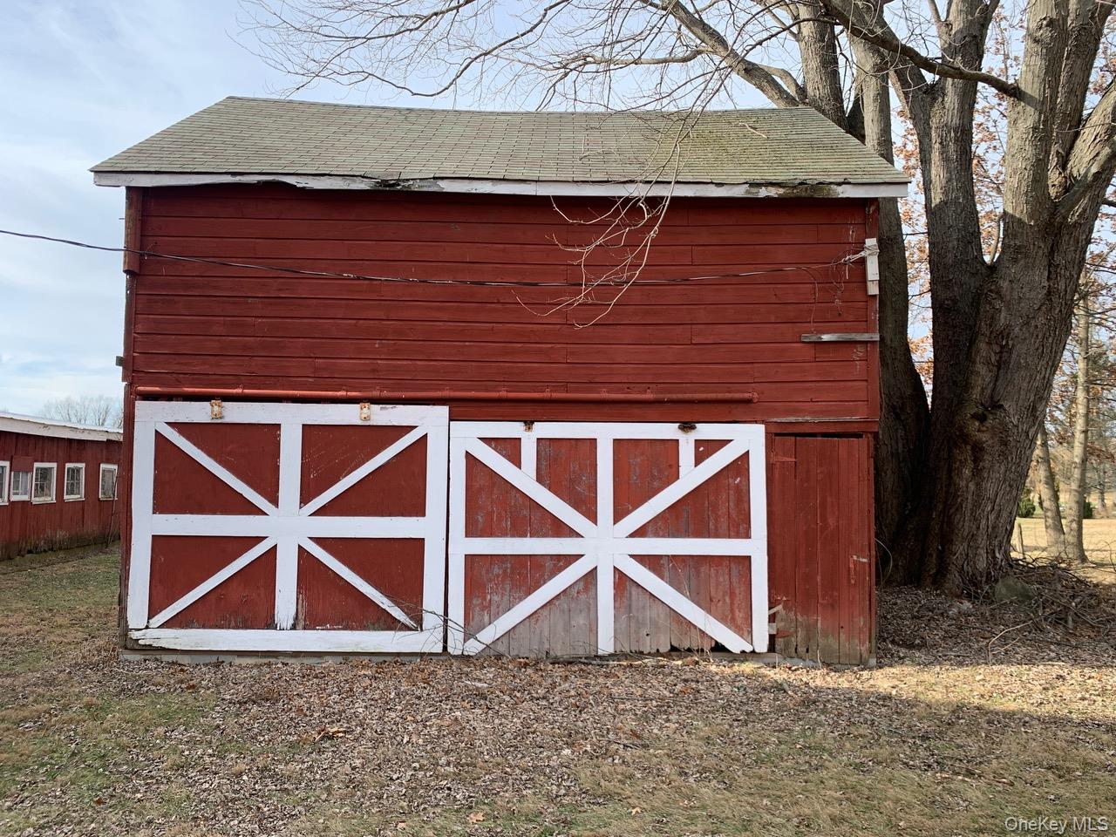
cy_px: 418
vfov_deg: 53.1
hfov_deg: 67.3
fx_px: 838
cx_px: 558
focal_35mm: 26
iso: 25
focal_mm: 4.25
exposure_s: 1/716
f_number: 1.8
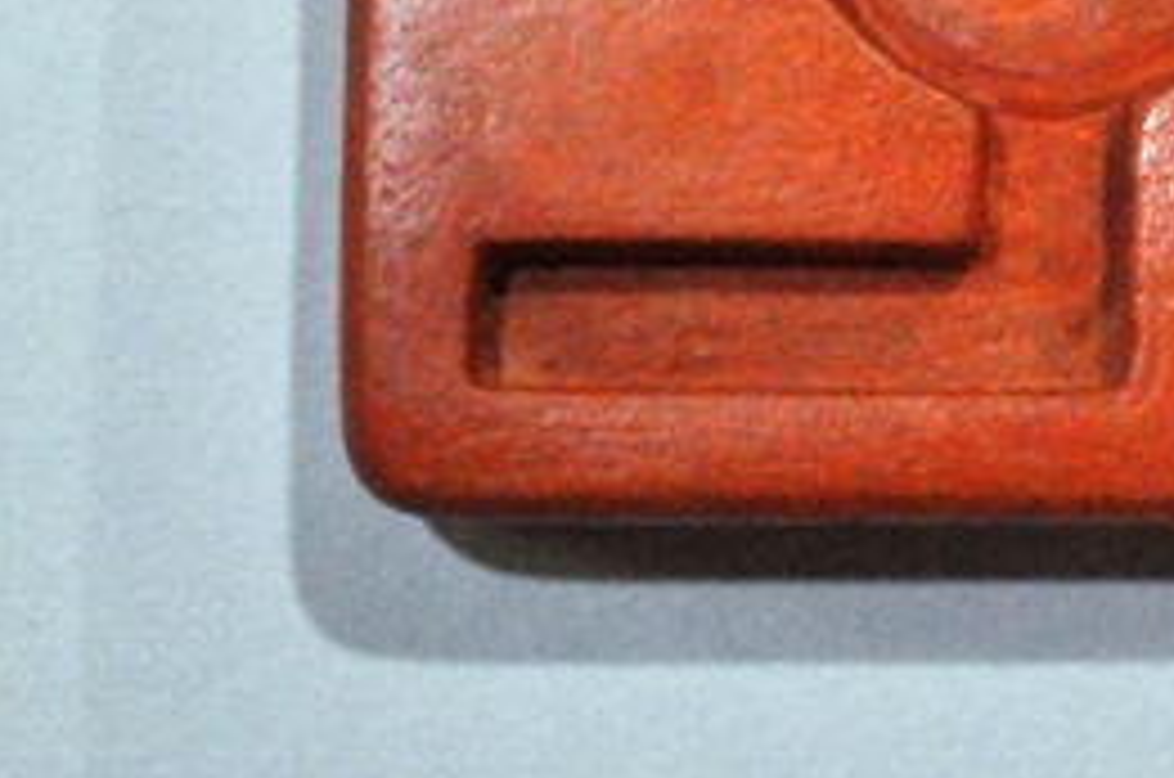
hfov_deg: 10.2
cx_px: 999
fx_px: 6583
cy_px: -128
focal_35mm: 202
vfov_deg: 6.7
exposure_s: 1/125
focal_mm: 55
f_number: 5.6
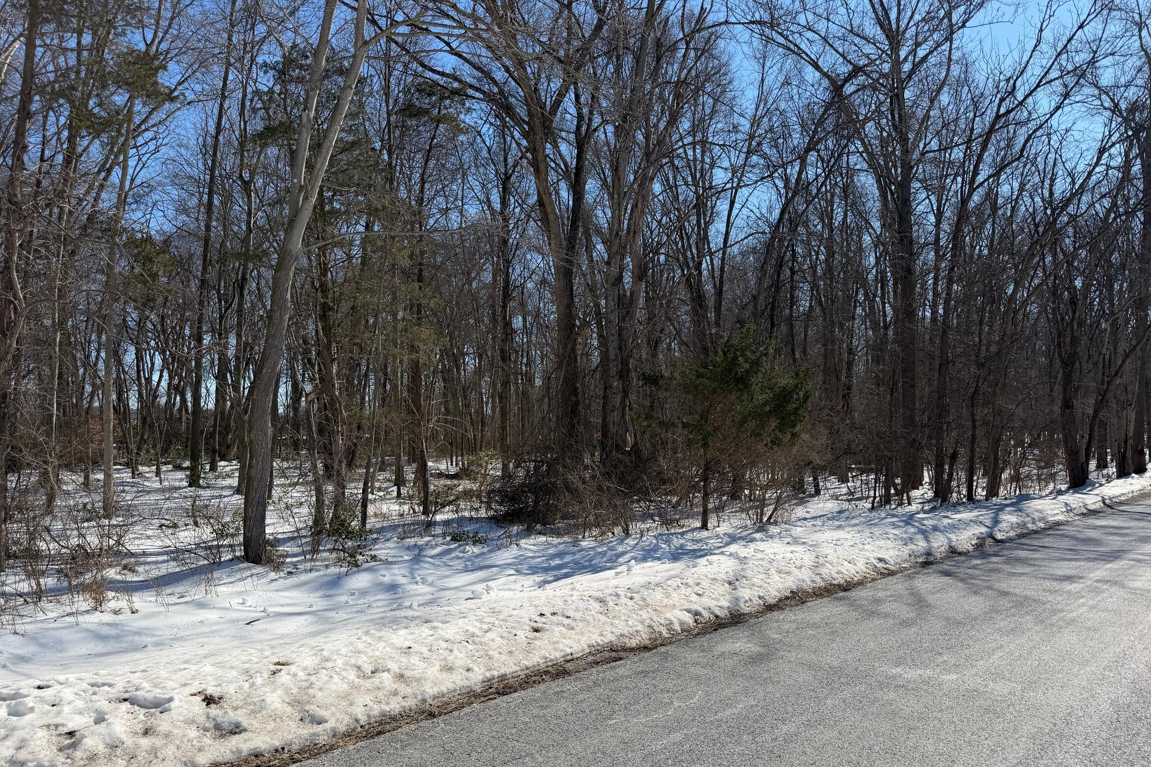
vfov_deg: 51.2
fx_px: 799
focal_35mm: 25
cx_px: 575
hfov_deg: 71.5
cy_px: 424
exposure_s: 1/6173
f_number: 1.78
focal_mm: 6.76
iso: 80
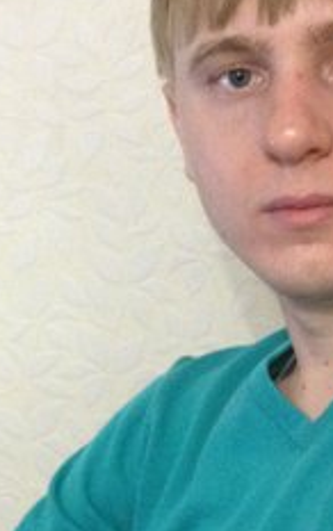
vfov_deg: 17.0
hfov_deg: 10.8
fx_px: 1754
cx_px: 176
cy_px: 490
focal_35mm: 121
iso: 400
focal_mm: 4.28
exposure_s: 1/15
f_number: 2.4
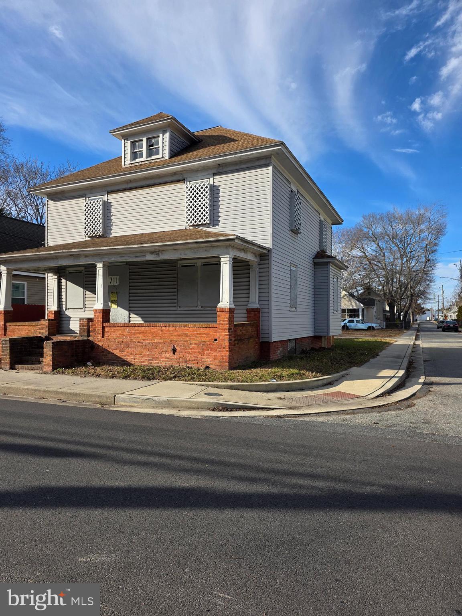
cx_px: 231
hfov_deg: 58.9
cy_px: 308
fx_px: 409
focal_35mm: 23
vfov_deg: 73.9
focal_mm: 6.3
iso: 80
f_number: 1.7
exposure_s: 1/4333
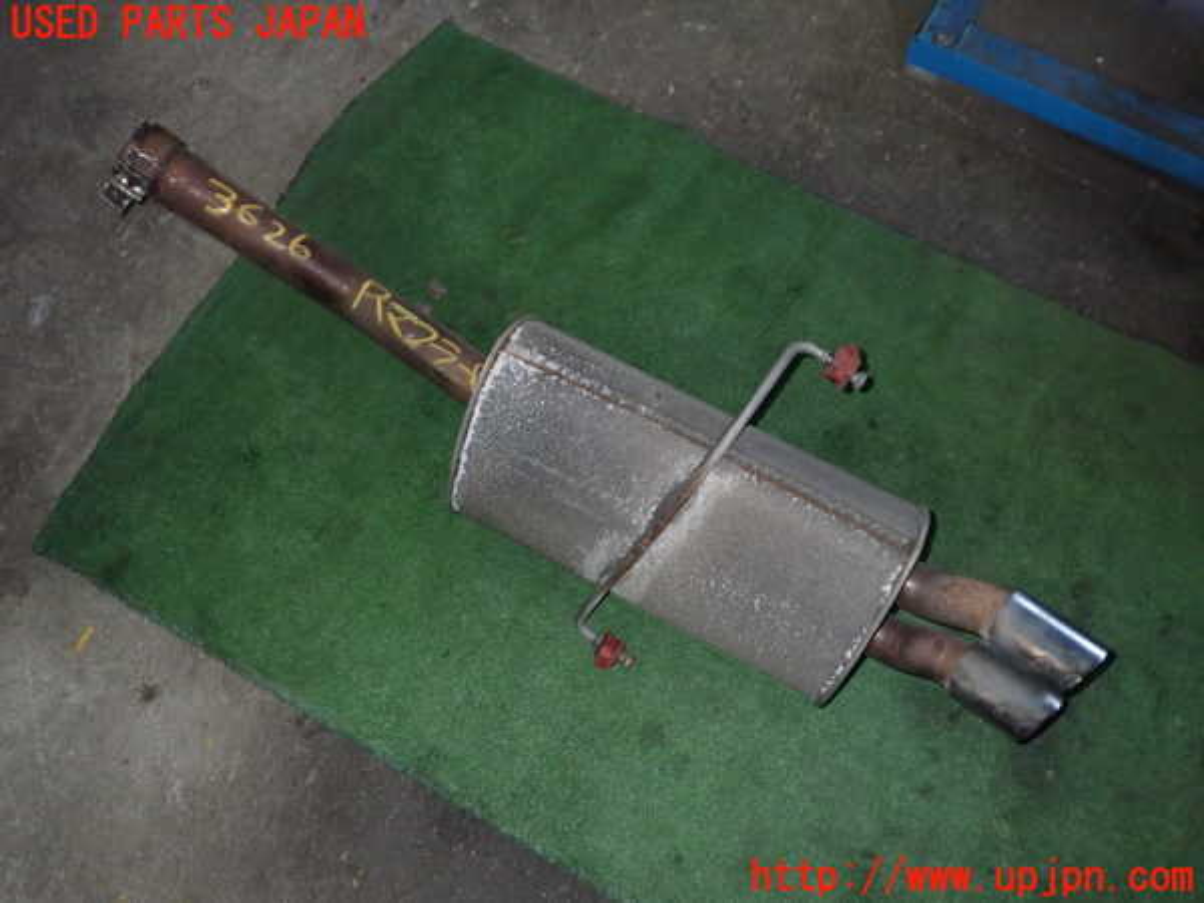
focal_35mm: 30
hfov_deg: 60.0
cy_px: 452
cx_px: 602
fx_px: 1043
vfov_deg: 46.8
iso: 640
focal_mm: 5.4
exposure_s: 1/30
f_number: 6.3
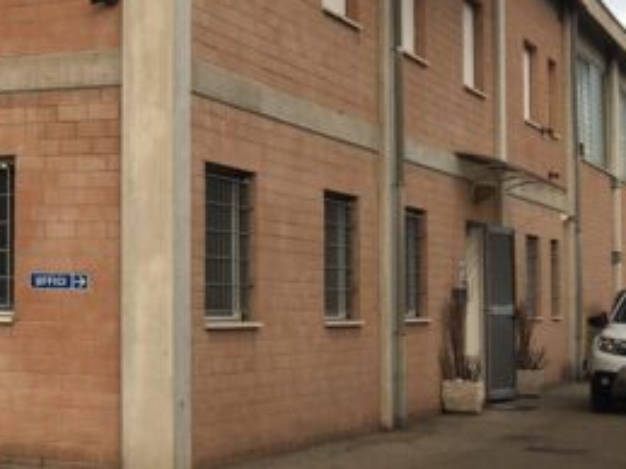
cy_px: 162
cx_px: -230
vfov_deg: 17.1
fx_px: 1555
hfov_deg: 20.4
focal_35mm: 86
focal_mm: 4.15
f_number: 2.2
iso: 25
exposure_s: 1/289
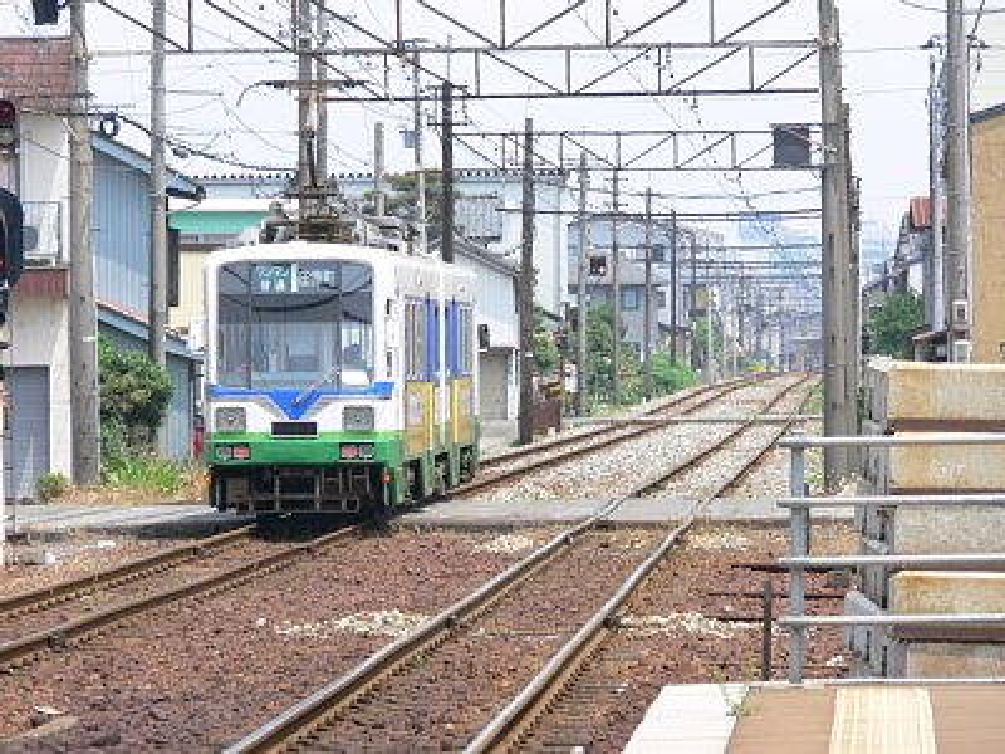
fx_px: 7461
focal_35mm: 257
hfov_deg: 7.7
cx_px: 502
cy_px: 377
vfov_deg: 5.8
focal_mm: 54.3
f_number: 5.6
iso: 80
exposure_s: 1/200
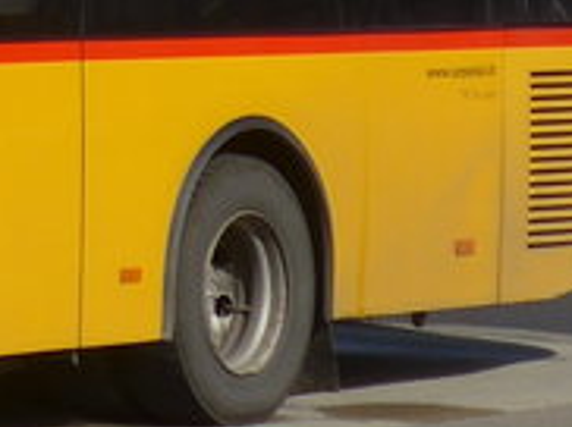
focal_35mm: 363
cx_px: -666
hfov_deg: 5.3
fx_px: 5990
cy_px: -549
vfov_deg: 4.0
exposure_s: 1/1600
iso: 80
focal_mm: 11.3
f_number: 3.4
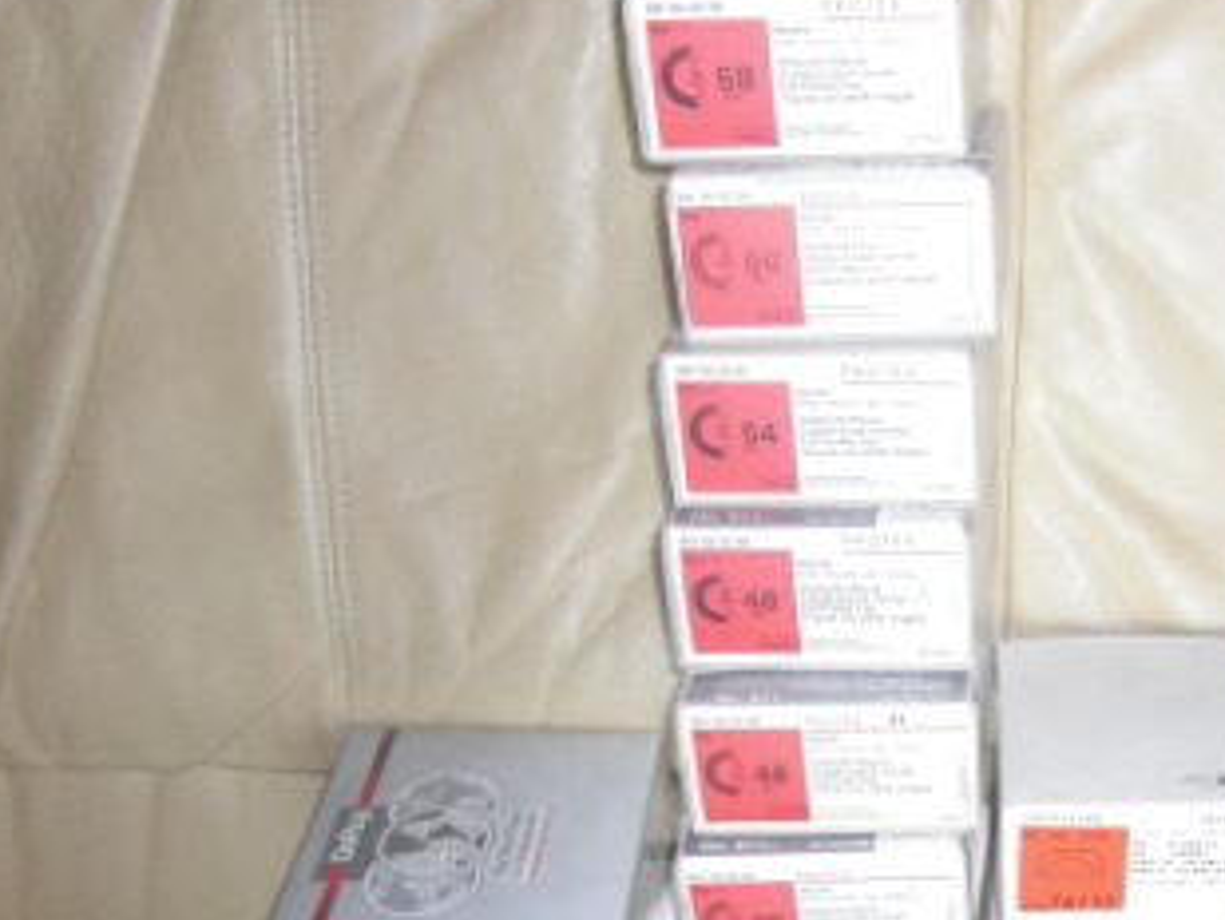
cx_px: 1217
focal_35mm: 58
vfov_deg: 24.4
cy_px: 861
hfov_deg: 30.9
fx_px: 2053
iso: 200
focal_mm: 4.9
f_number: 2.6
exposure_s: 1/60
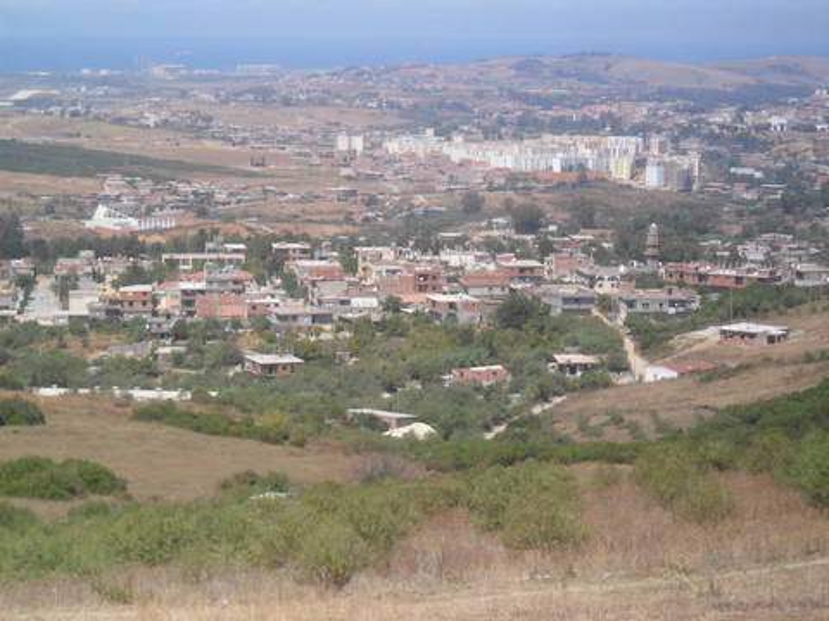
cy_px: 310
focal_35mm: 105
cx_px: 414
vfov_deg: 14.1
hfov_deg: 18.7
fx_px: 2515
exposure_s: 1/350
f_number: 5.6
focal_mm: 18.9
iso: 80
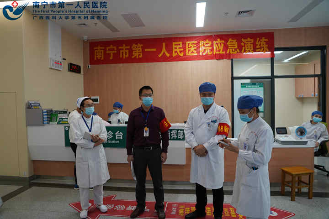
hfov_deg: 73.7
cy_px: 110
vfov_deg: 53.1
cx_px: 164
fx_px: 219
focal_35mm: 24
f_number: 4
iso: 1250
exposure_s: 1/125
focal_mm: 24
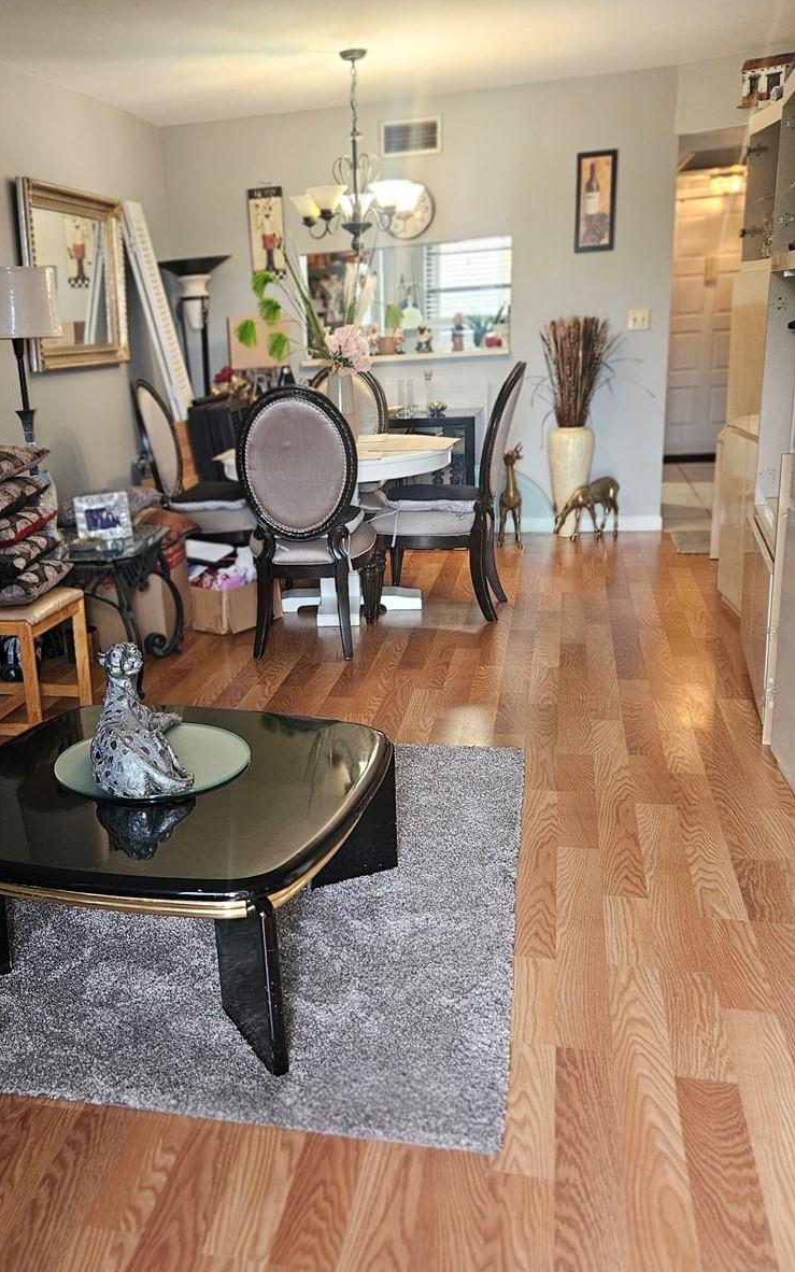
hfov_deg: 37.7
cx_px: 239
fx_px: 1144
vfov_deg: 58.1
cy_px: 635
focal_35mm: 33
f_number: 1.8
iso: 640
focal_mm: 5.4
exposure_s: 1/120
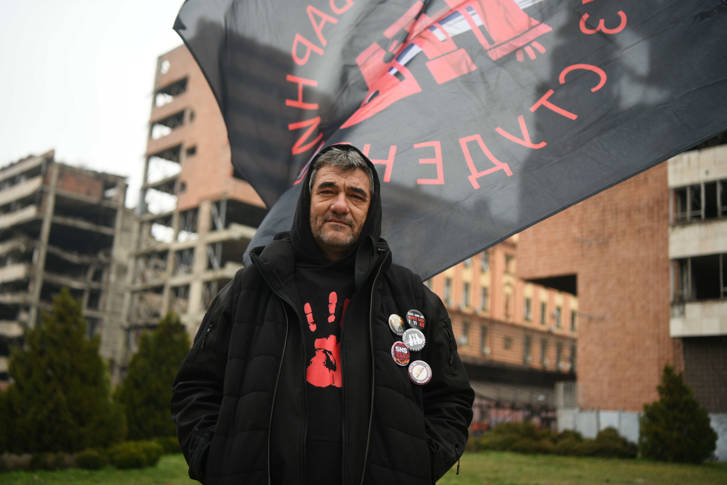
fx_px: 929
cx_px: 364
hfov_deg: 42.7
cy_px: 242
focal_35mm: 46
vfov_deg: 29.2
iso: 400
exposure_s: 1/320
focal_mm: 46
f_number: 2.8
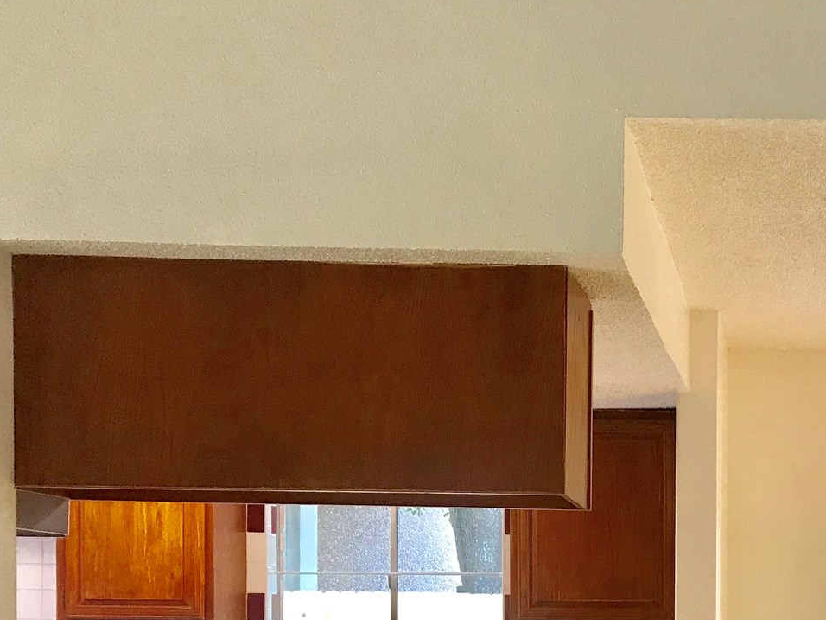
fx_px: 1432
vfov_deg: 23.2
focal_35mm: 60
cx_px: 846
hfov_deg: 29.8
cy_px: 653
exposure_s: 1/30
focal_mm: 3.99
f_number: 1.8
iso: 25
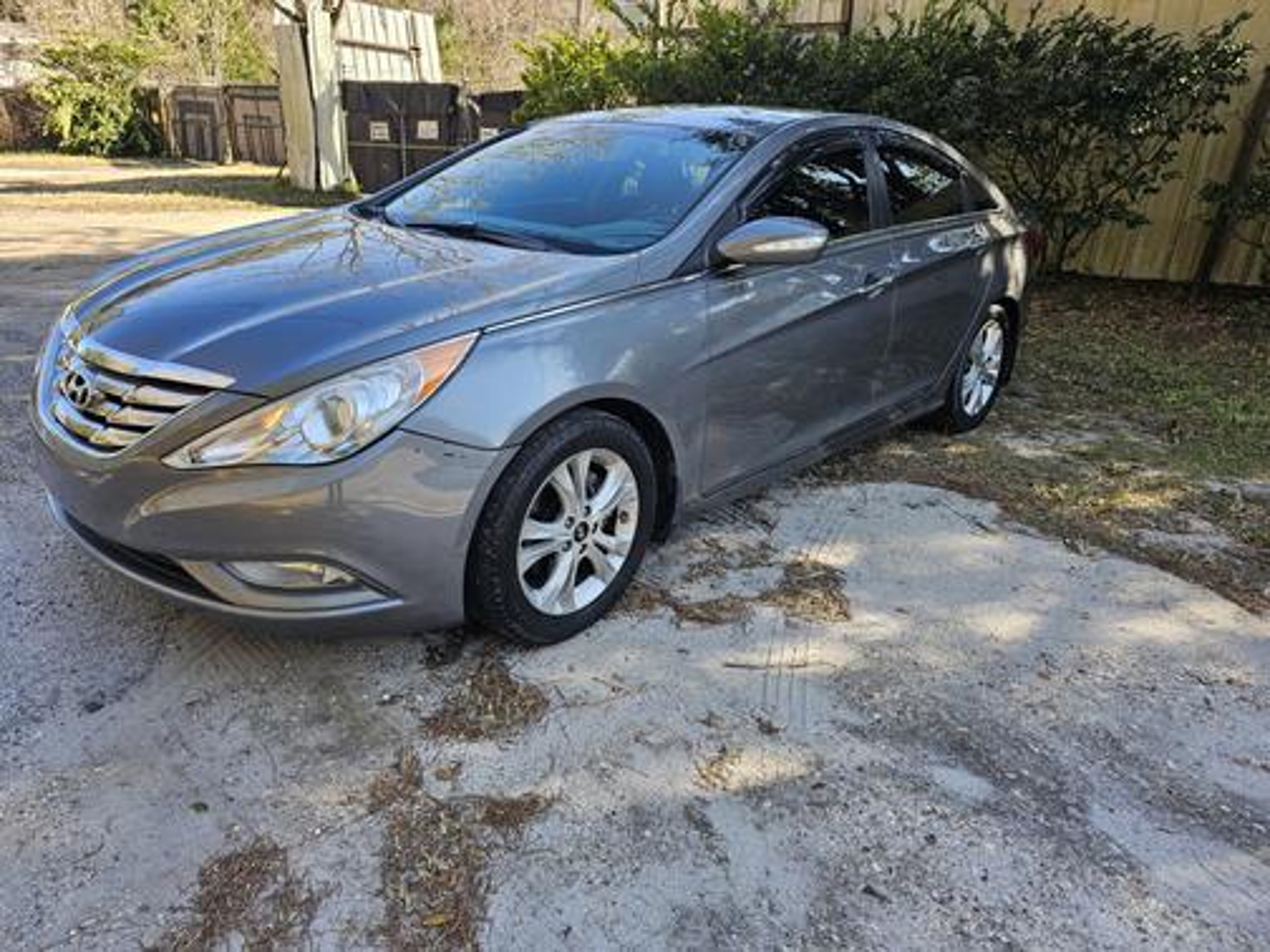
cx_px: 635
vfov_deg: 58.9
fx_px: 844
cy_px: 476
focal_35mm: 23
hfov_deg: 73.9
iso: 16
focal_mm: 6.3
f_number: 1.7
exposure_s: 1/120
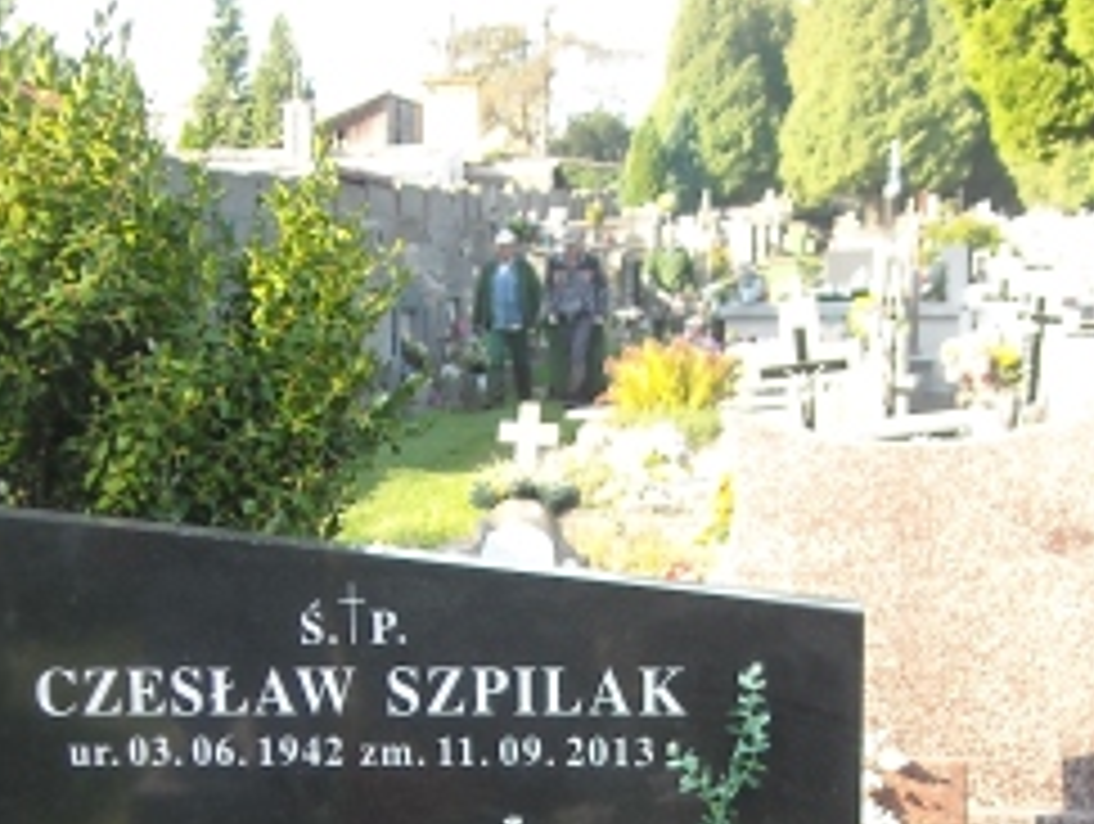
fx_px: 2912
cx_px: 522
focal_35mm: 92
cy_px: 923
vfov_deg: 15.6
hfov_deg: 21.3
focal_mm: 5.7
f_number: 2.8
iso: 64
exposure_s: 1/141
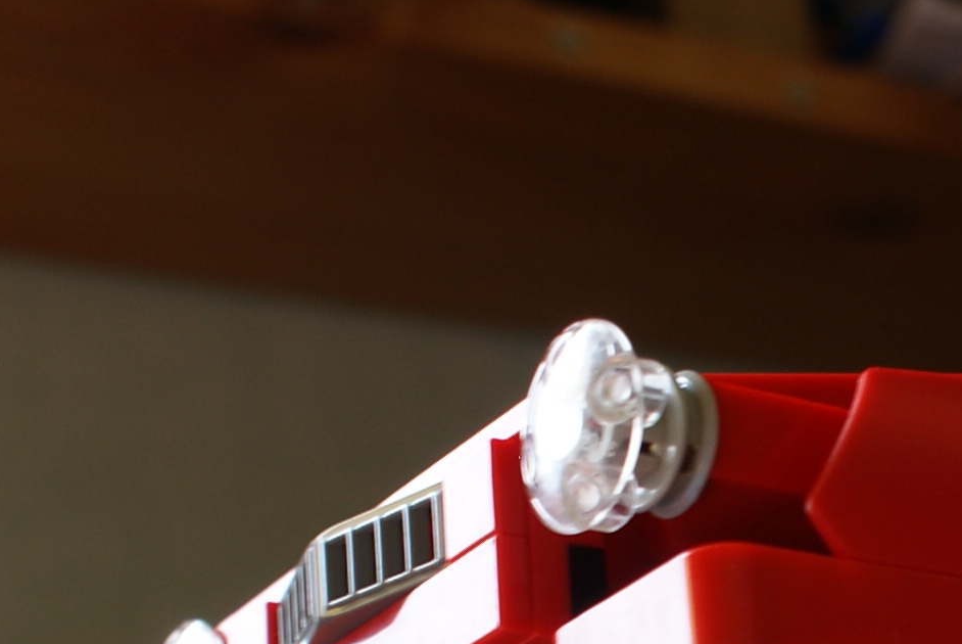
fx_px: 2969
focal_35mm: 111
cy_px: 799
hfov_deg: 17.8
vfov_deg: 12.1
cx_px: 1025
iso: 100
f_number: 5.6
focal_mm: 18
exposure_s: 1/40
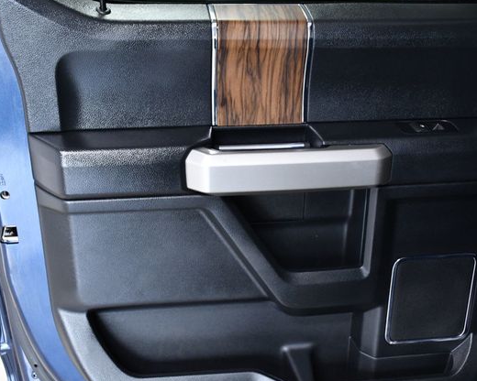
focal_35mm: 45
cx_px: 245
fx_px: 635
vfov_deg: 33.4
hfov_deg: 41.2
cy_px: 190
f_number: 5.6
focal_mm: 26
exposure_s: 1/125
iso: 2500
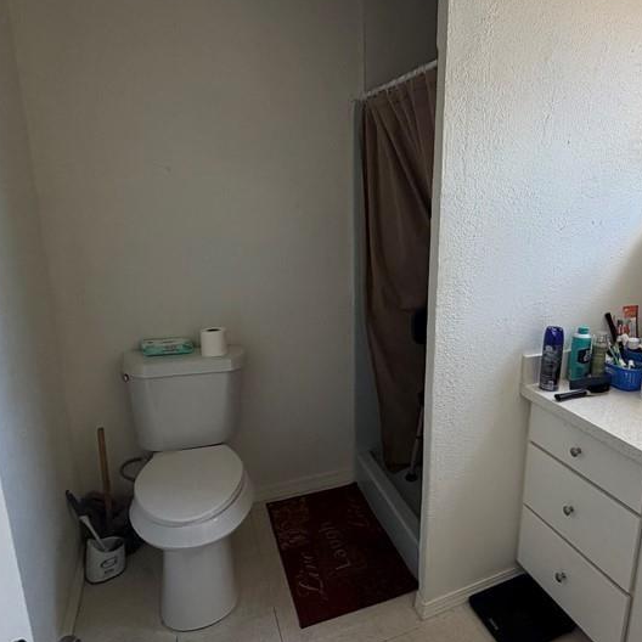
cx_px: 435
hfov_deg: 63.2
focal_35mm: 24
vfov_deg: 65.0
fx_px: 504
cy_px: 315
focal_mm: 2.22
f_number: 2.2
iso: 250
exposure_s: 1/121
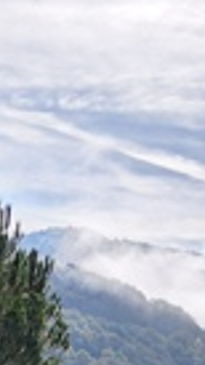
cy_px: 456
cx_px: 77
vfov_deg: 16.7
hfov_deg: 9.9
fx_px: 1180
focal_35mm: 122
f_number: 1.8
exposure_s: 1/1138
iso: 50
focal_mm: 5.23
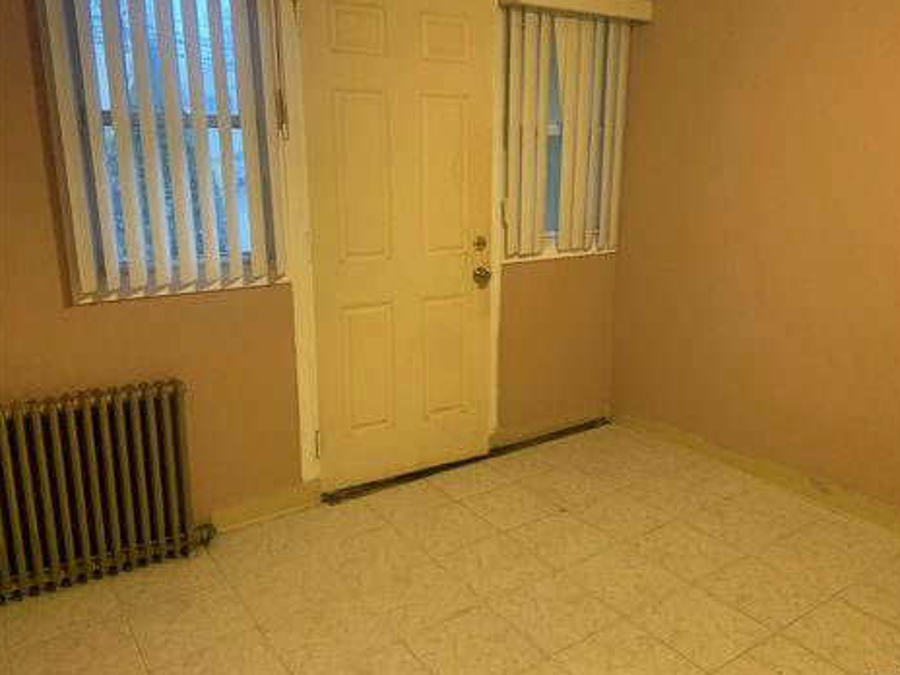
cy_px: 329
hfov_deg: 63.4
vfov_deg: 49.7
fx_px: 728
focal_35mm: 28
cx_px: 479
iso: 320
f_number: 1.8
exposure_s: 1/60
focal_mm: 4.25
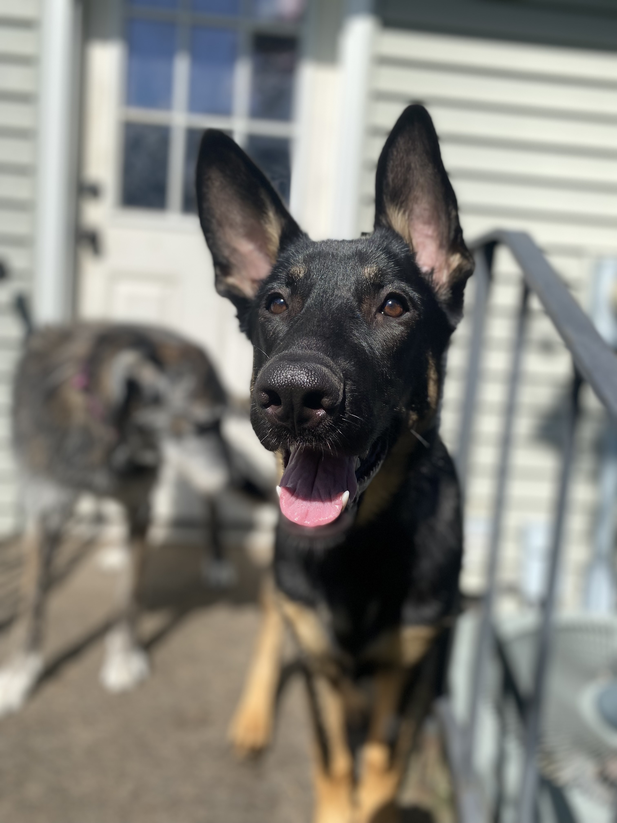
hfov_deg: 53.1
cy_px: 412
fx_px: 618
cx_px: 308
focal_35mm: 26
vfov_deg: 67.3
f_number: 1.8
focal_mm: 4.25
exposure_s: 1/2625
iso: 32
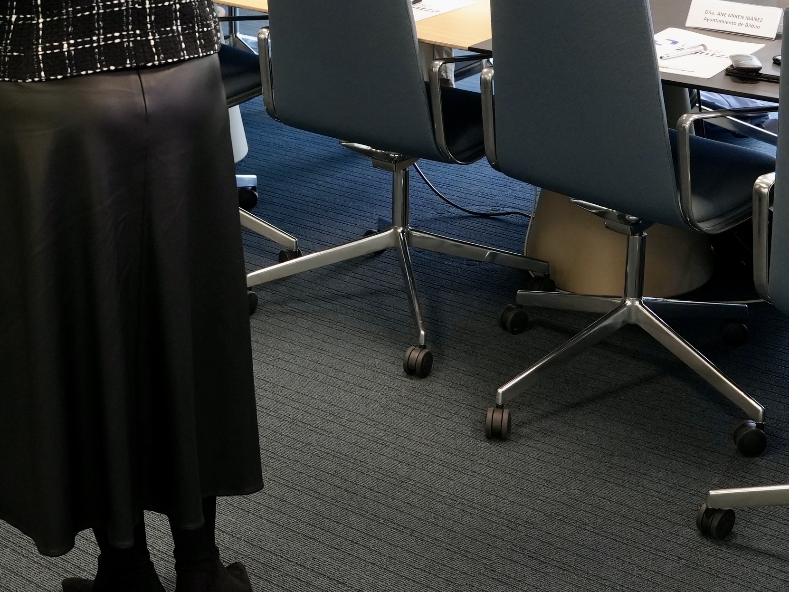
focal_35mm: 64
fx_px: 1459
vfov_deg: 22.3
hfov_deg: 30.3
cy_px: 34
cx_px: 372
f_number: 4
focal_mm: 24
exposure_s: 1/160
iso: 1250
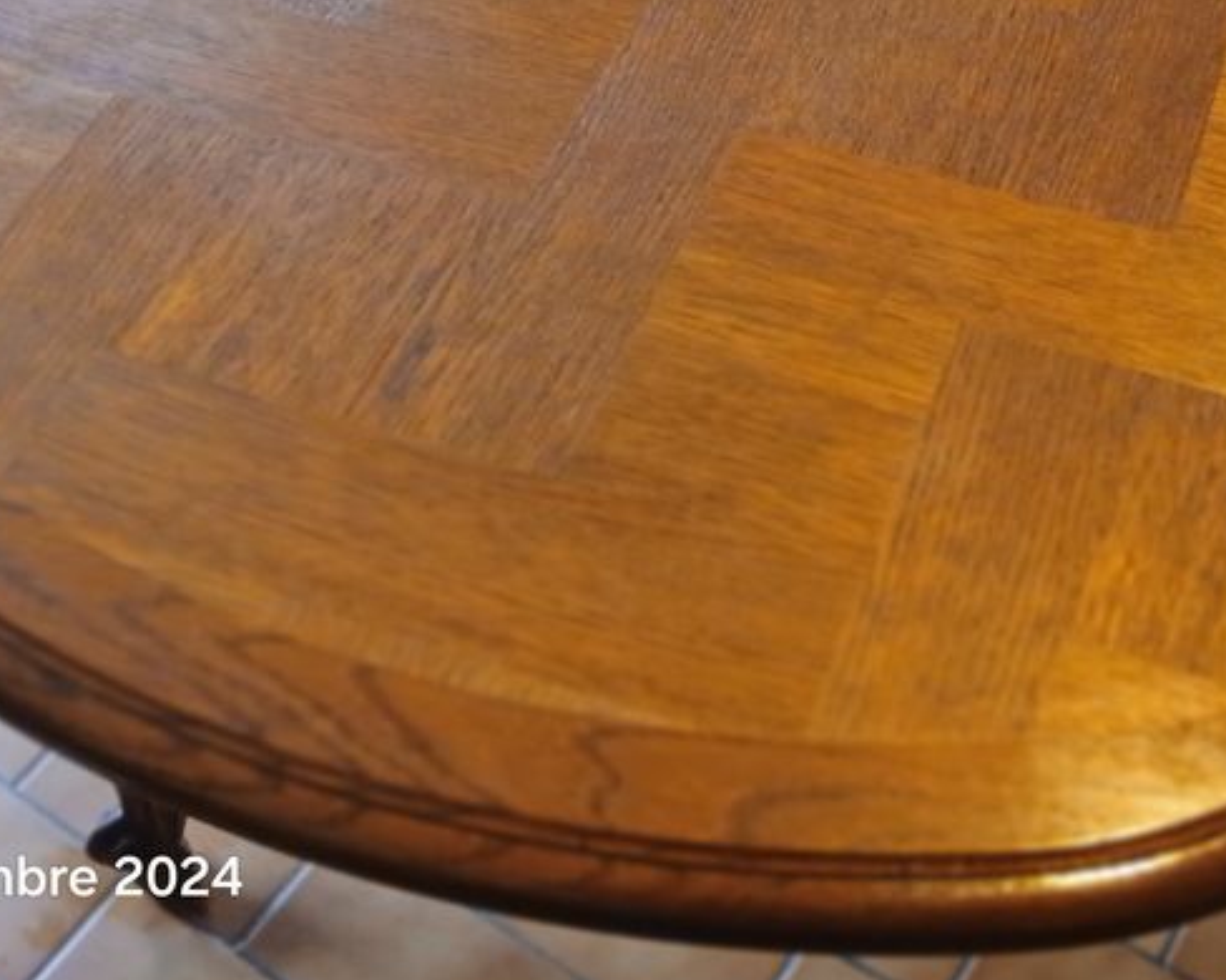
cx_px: 902
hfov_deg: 35.3
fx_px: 1886
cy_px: 95
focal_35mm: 52
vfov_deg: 28.0
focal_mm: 3.98
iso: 500
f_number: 1.8
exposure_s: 1/20
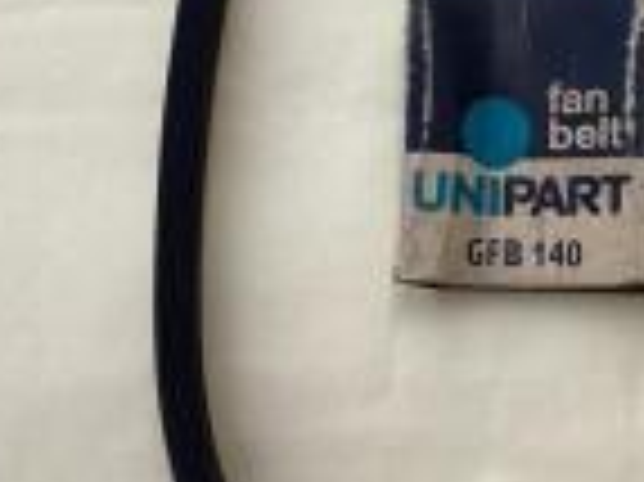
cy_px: 185
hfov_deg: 21.8
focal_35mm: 87
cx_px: 617
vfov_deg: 16.9
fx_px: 1617
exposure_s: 1/886
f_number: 2.4
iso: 25
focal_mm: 3.3
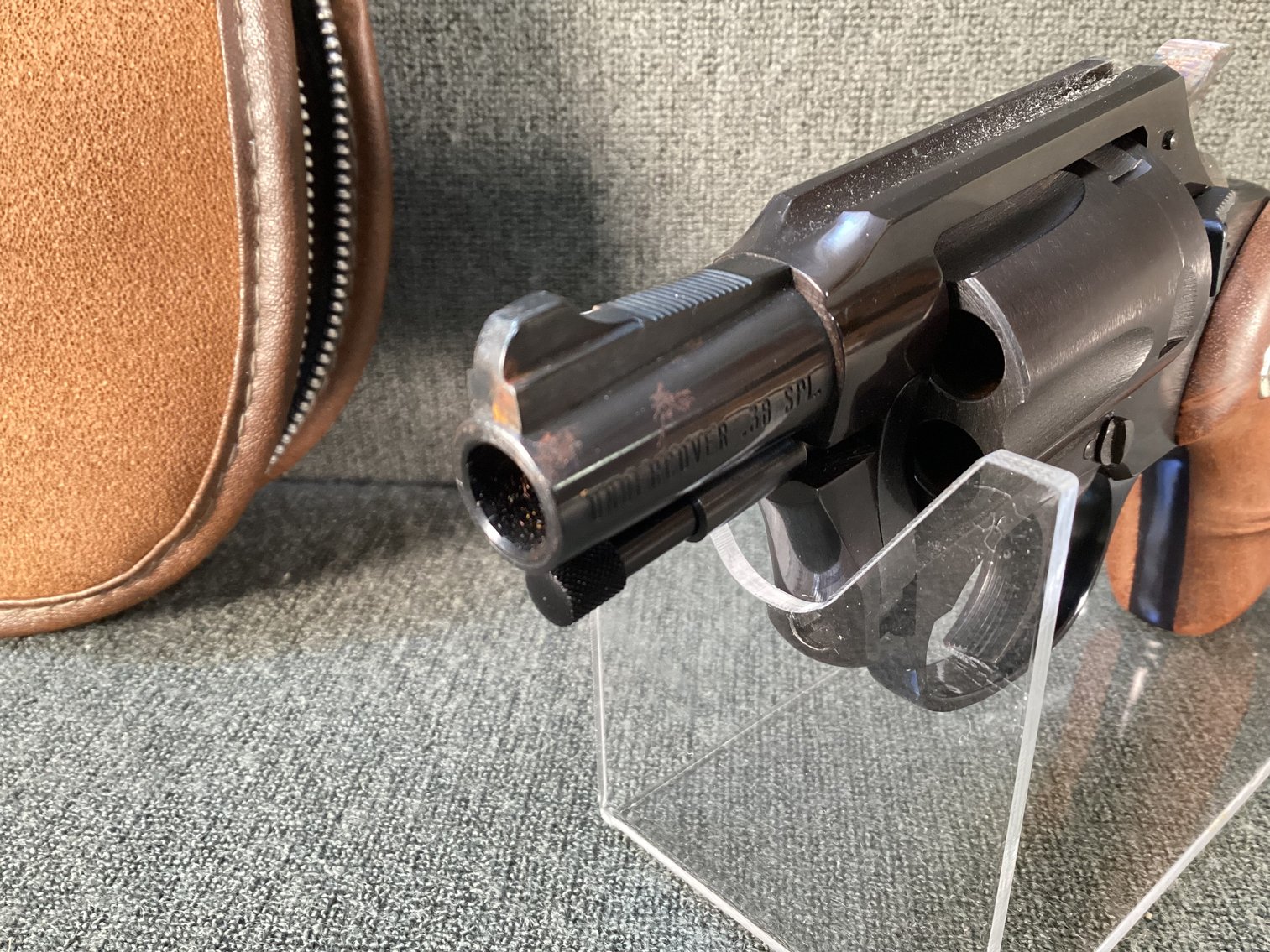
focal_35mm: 31
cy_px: 476
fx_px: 1137
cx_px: 635
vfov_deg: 45.4
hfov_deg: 58.3
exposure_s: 1/60
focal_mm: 3.3
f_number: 2.4
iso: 320
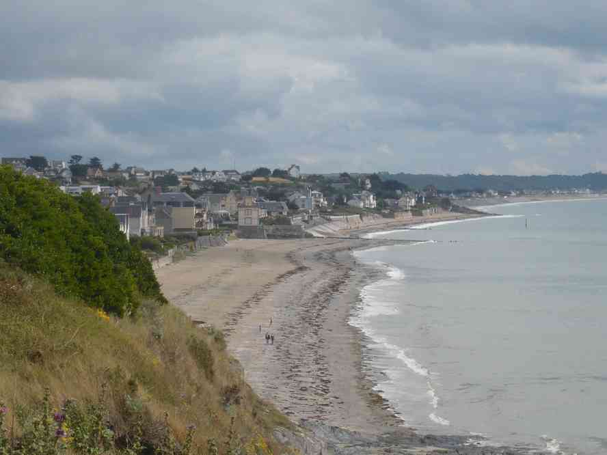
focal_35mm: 127
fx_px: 2227
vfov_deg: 11.7
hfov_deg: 15.5
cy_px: 228
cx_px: 304
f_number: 13
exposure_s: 1/160
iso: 100
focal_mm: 13.9
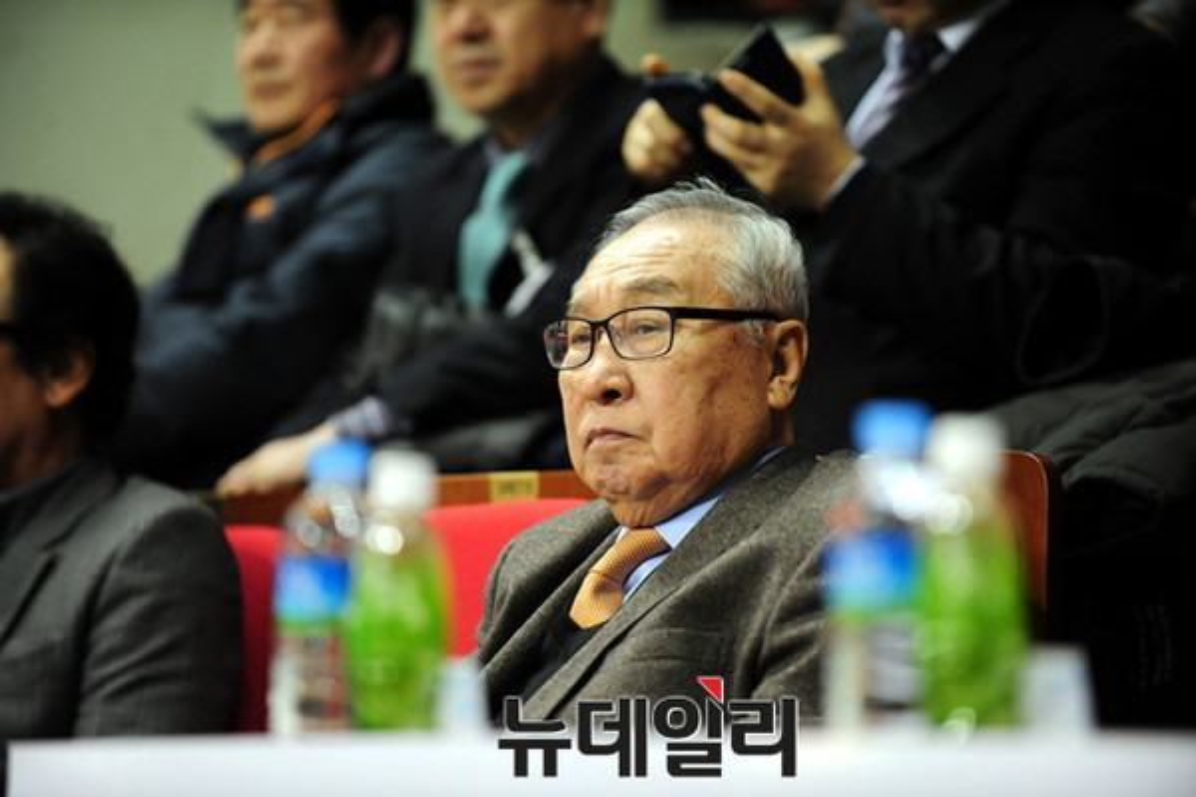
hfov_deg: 10.8
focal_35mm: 190
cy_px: 398
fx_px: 6312
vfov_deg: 7.2
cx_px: 598
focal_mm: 190
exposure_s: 1/320
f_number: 2.8
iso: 2000
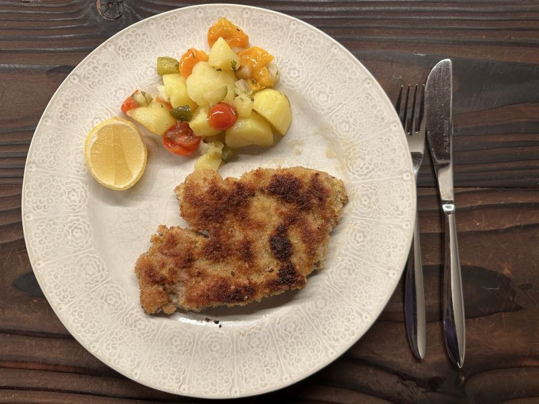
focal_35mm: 24
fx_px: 374
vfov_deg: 56.8
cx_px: 270
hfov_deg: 71.6
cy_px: 202
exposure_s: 1/60
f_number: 1.78
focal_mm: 6.86
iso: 125
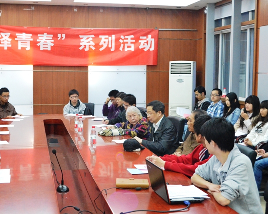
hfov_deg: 35.5
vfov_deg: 28.8
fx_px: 417
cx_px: 115
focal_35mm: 53
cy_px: 103
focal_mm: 29
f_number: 4.5
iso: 6400
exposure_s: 1/60
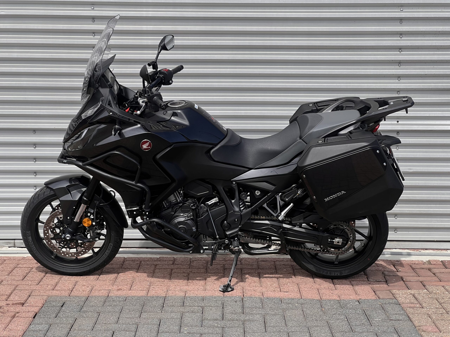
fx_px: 1001
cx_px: 225
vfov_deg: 19.1
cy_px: 168
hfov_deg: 25.3
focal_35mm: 77
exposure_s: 1/384
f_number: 2.8
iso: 32
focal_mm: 9
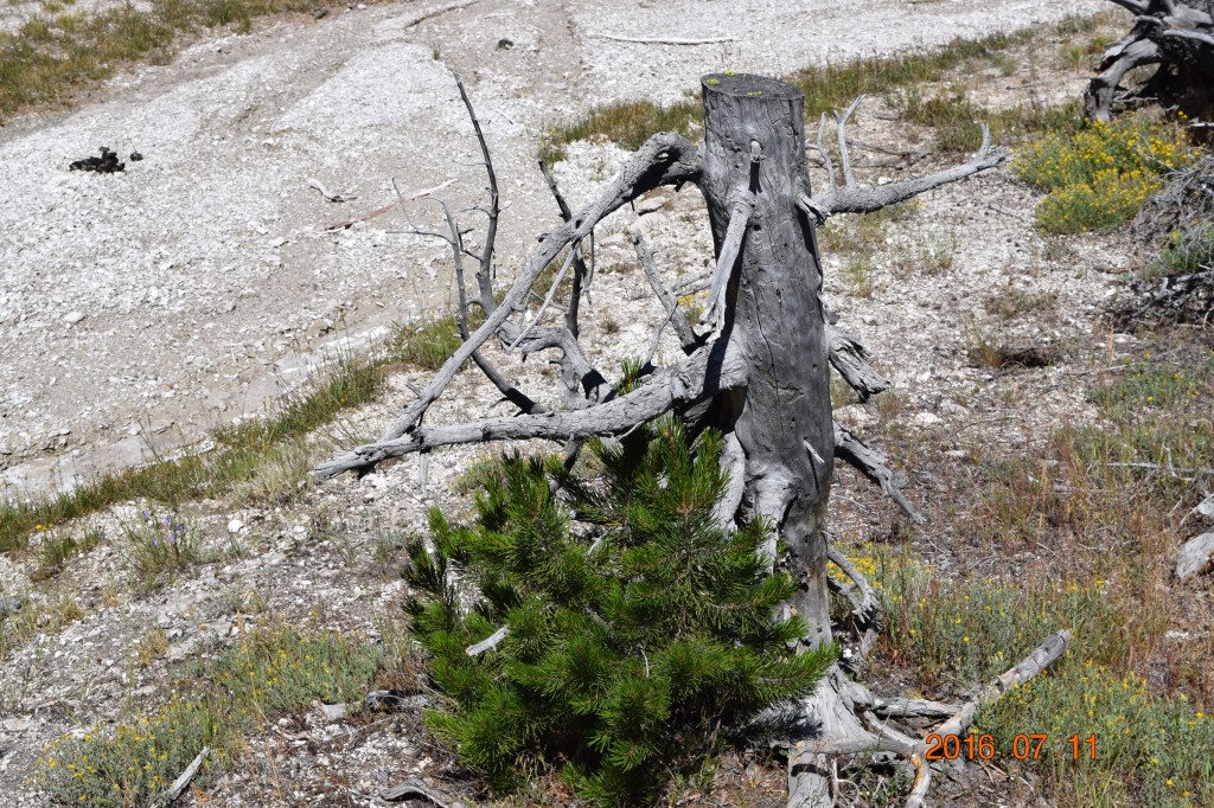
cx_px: 607
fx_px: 1921
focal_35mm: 57
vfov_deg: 23.8
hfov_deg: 35.1
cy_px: 404
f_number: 10
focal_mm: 38
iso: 200
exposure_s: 1/400
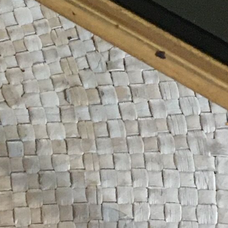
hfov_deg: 9.2
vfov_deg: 9.2
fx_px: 1408
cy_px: 38
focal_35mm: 189
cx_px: 64
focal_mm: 4.15
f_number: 2.2
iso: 200
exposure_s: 1/17
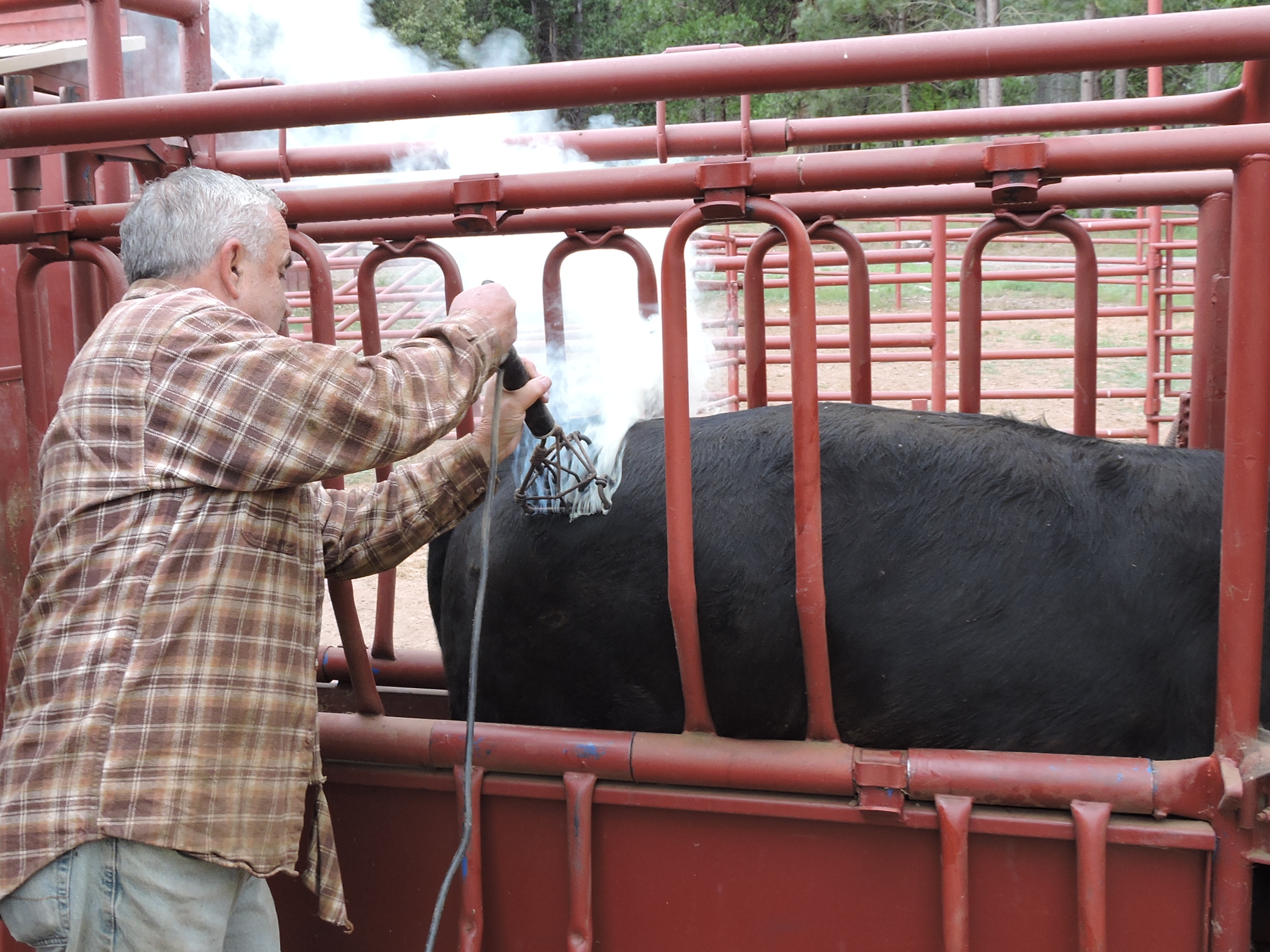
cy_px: 453
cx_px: 483
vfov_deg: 34.3
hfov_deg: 44.5
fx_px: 1541
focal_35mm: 42
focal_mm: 5
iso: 100
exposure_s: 1/50
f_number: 3.5
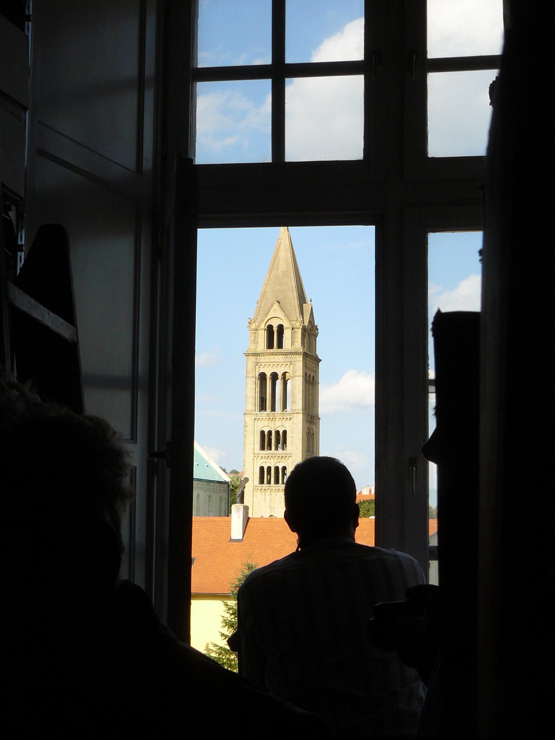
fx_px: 1325
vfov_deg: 31.2
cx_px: 278
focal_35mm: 62
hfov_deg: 23.7
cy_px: 370
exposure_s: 1/250
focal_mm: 8.7
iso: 100
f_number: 5.6
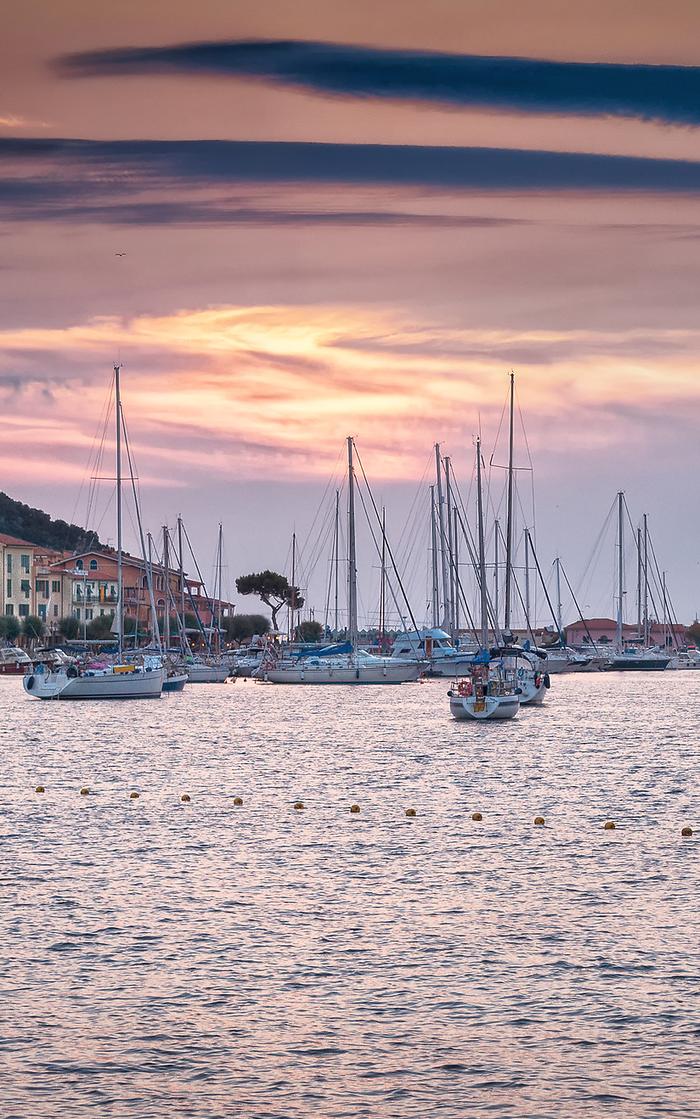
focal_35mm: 139
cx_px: 485
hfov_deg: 9.4
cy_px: 670
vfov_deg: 15.0
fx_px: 4242
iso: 200
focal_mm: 50
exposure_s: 1/200
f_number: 4.5
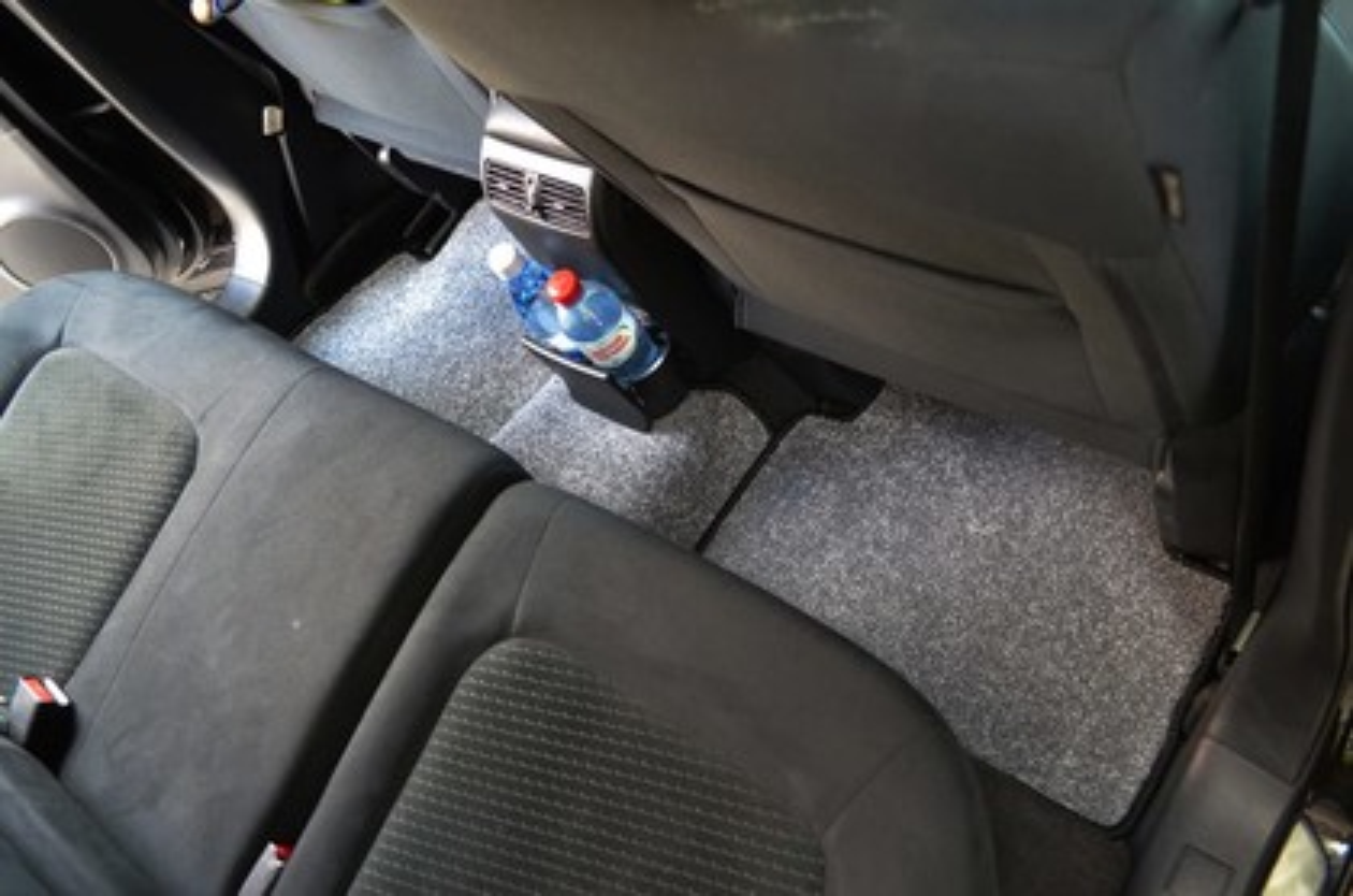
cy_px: 448
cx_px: 676
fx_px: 1125
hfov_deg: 62.0
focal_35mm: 30
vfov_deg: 43.4
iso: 2000
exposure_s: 1/30
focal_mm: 20
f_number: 3.8
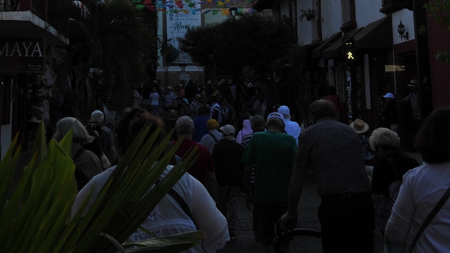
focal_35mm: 68
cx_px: 190
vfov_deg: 17.2
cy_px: -20
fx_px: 811
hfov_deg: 30.9
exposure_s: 1/1600
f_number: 3.2
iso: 100
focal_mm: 6.2
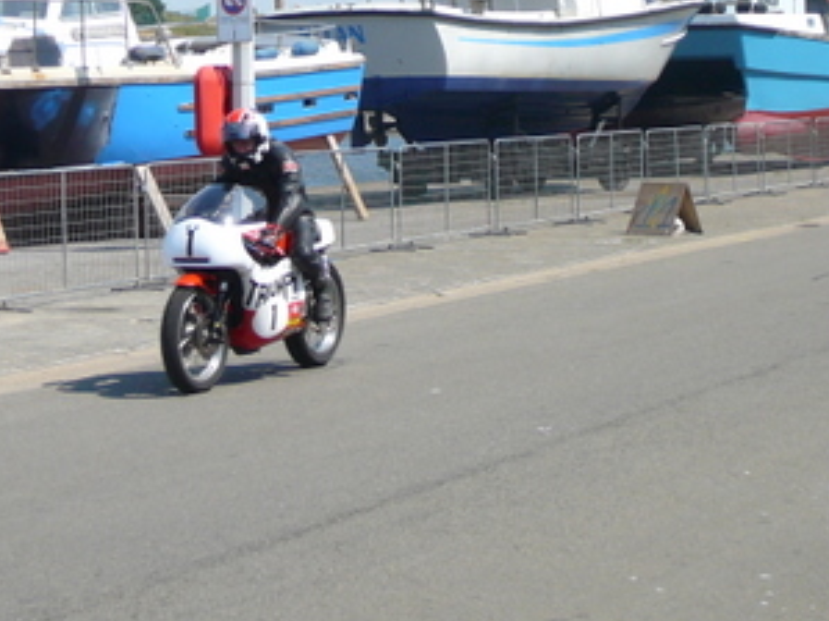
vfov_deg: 12.9
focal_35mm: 114
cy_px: 130
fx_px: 2729
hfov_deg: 17.3
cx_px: 344
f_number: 3.7
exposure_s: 1/1000
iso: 100
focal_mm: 10.5
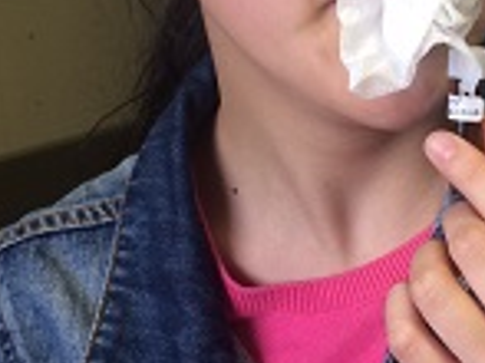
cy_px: 91
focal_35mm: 80
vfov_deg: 18.3
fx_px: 1120
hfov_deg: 24.1
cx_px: 378
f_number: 2.2
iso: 40
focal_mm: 4.15
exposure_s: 1/33
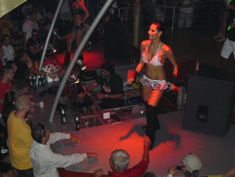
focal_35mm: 45
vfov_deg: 32.1
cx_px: 96
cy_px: 72
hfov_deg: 41.9
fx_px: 305
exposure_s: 1/25
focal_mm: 6
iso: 200
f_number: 2.8
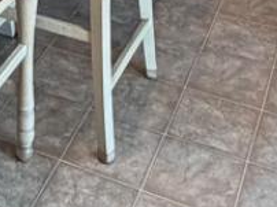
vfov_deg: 11.3
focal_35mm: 104
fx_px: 831
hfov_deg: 18.5
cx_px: 12
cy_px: -323
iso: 320
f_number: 2.2
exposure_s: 1/120
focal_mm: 2.22
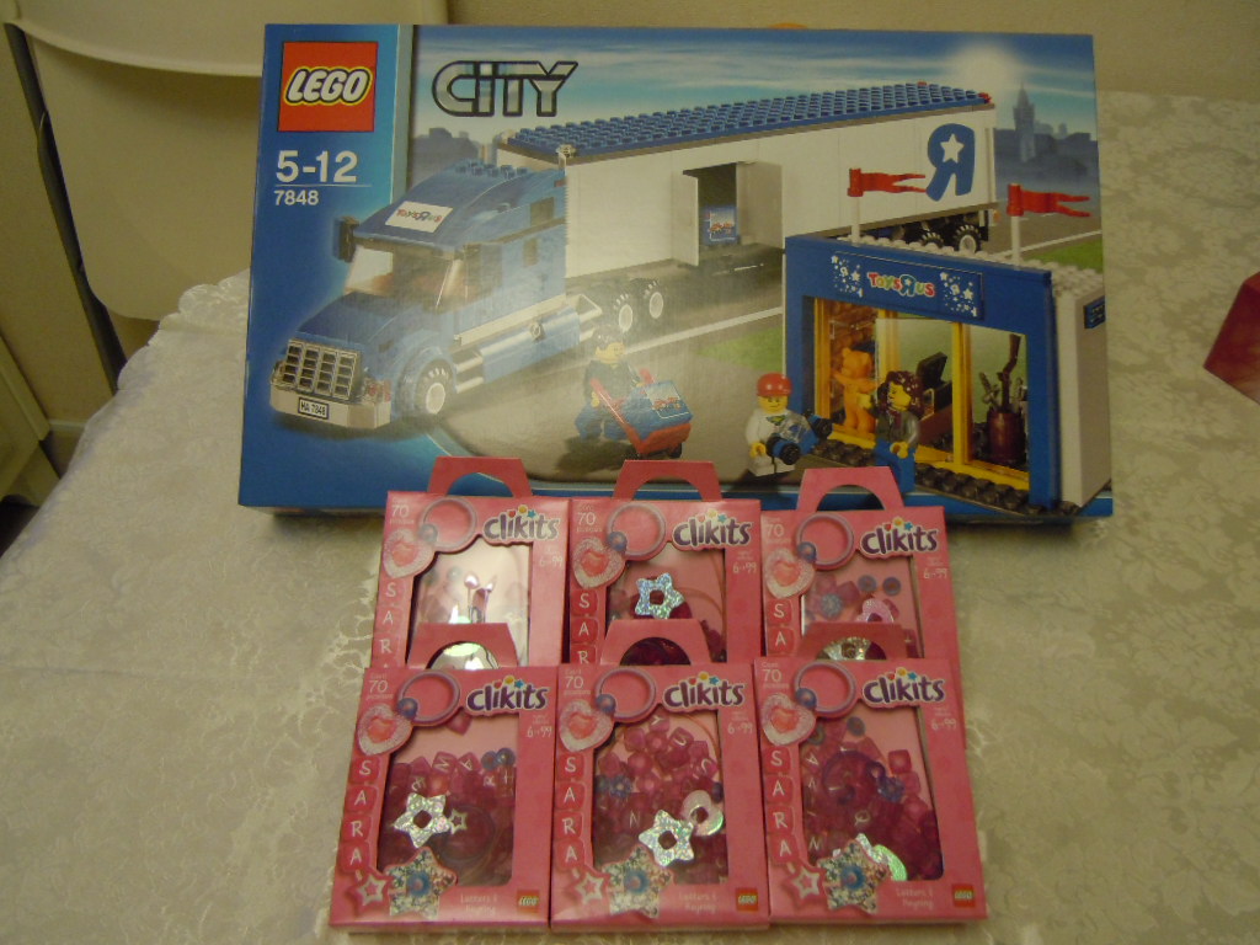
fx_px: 1092
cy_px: 472
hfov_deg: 60.0
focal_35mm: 30
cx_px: 630
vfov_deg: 46.8
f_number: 3.5
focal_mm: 5.4
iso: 400
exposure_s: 1/25
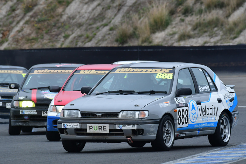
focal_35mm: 750
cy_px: 82
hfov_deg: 2.7
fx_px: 5127
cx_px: 123
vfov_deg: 1.8
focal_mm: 500
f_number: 11
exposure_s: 1/640
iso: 640
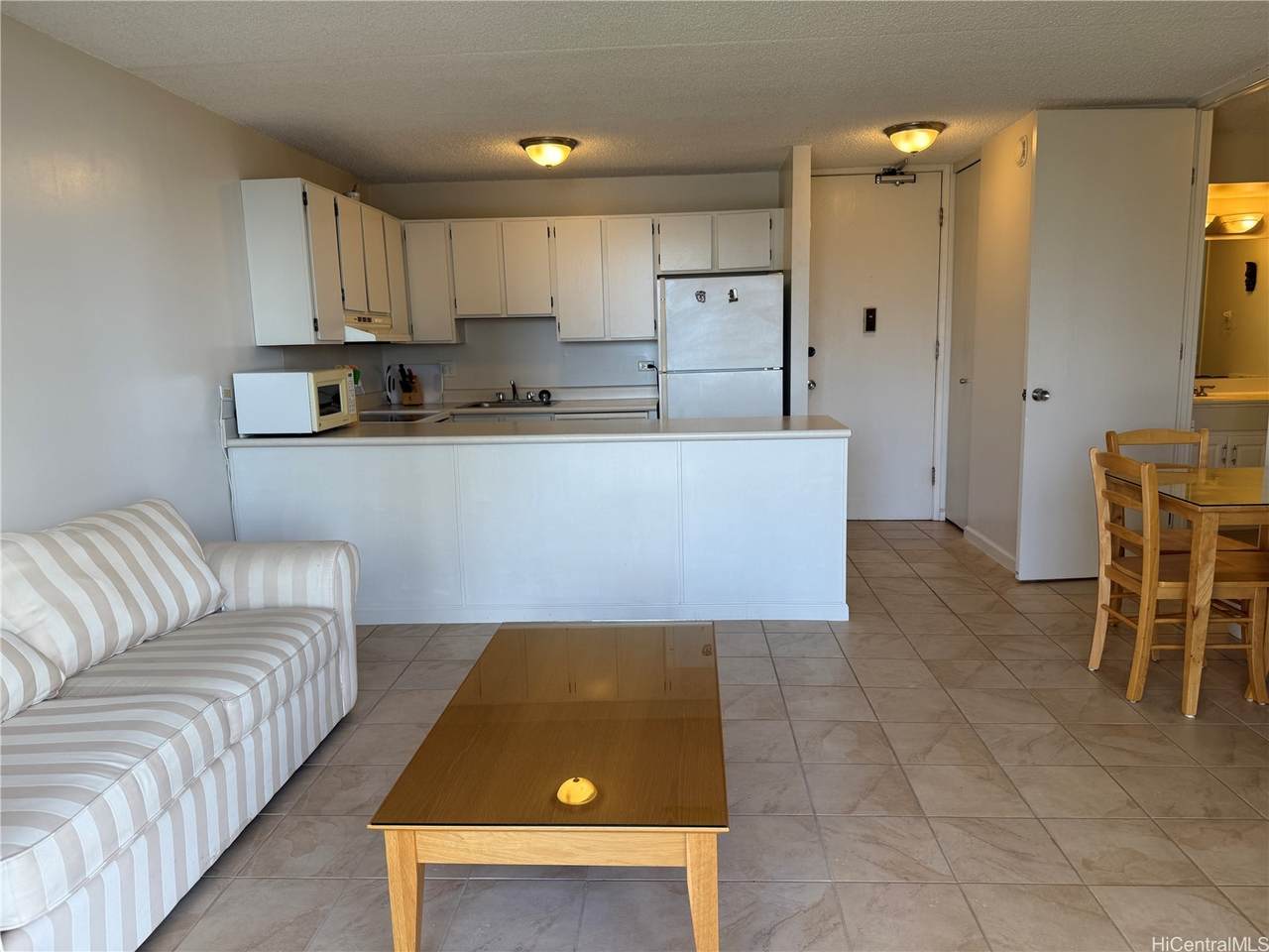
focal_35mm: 24
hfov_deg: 71.6
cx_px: 634
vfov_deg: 56.8
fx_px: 880
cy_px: 476
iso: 64
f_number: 1.78
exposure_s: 1/198
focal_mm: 6.76
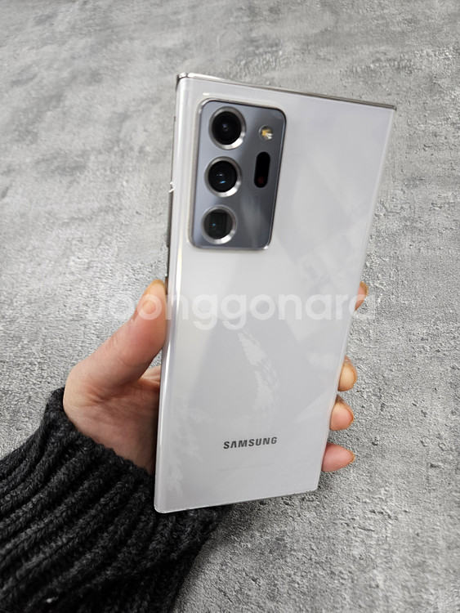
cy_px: 306
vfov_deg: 73.9
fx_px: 407
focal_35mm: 23
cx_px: 230
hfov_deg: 58.9
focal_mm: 5.4
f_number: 1.8
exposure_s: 1/120
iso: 160
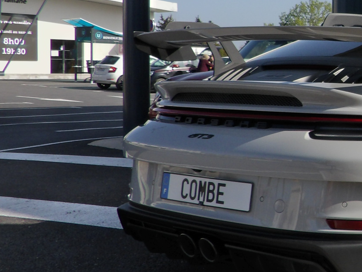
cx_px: 435
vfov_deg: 21.5
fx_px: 711
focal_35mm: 68
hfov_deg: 25.6
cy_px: 91
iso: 100
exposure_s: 1/353
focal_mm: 5.1
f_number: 4.3
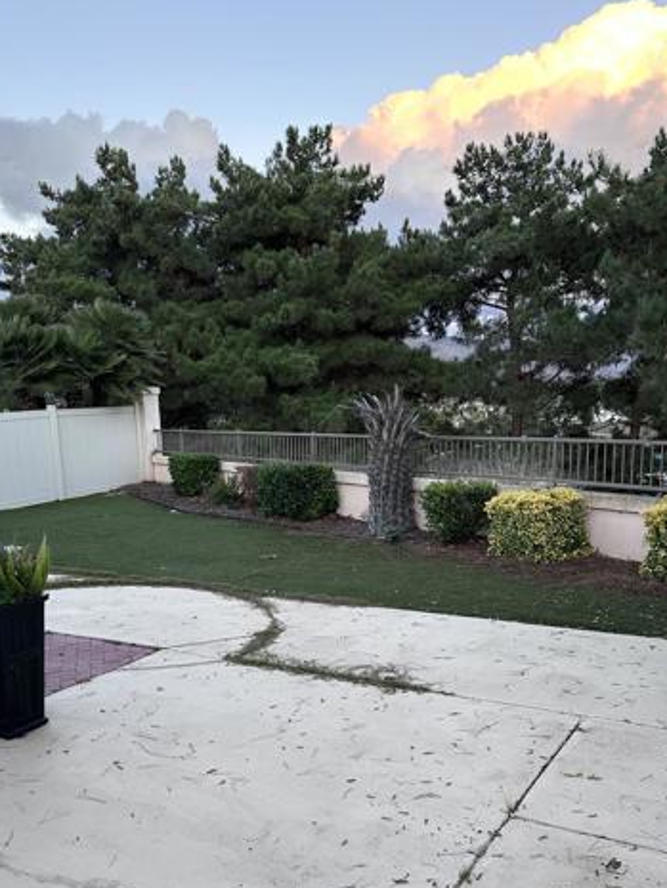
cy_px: 575
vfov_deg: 54.5
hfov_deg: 42.9
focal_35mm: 33
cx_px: 289
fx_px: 847
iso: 100
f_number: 1.78
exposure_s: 1/121
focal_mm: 6.86
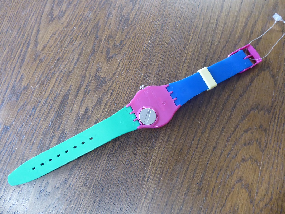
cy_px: 107
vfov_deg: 54.9
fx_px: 206
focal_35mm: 25
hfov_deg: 69.4
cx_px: 142
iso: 400
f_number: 3.3
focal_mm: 4.3
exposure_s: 1/20
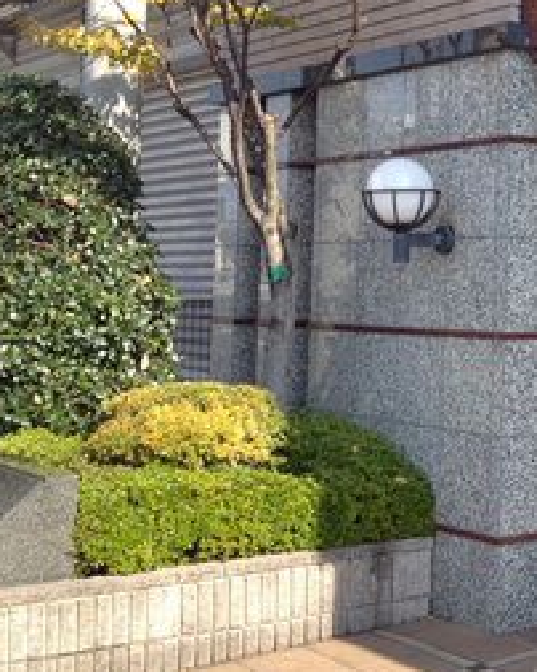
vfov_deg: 23.3
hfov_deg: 17.9
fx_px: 1611
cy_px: 159
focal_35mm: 81
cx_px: 665
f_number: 2.4
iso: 50
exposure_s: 1/488
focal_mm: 4.28
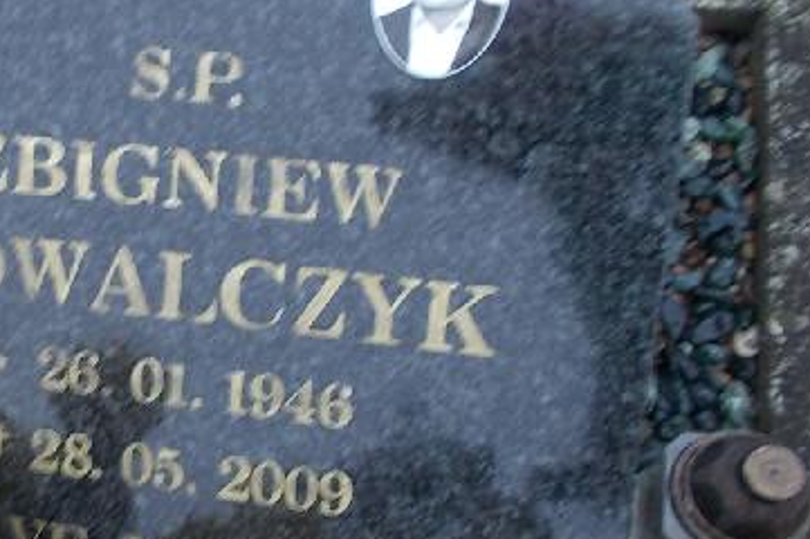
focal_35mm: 48
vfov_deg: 28.0
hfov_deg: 39.0
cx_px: 123
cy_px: 267
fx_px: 1079
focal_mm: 4.6
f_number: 3.2
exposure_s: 1/25
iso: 100
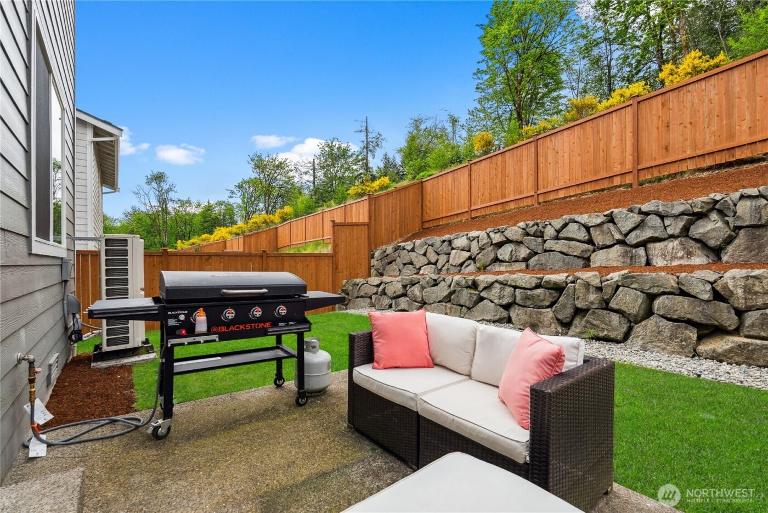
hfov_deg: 96.7
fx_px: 341
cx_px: 384
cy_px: 256
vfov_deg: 73.8
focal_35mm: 16
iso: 80
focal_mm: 16
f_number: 7.1
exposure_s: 1/80
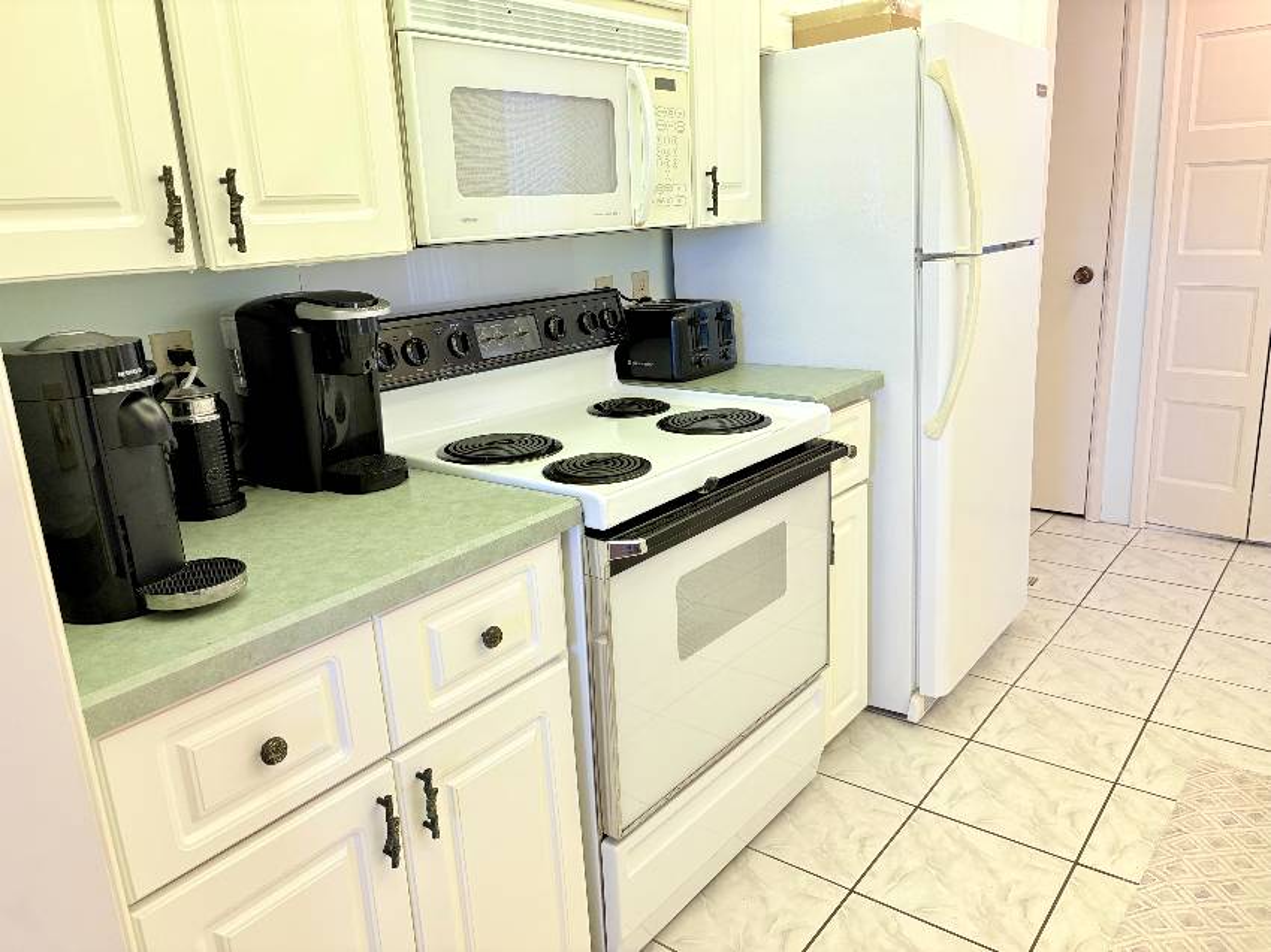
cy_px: 476
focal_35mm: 26
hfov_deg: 67.3
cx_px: 636
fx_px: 954
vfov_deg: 53.0
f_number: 1.6
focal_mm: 5.96
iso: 100
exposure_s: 1/60
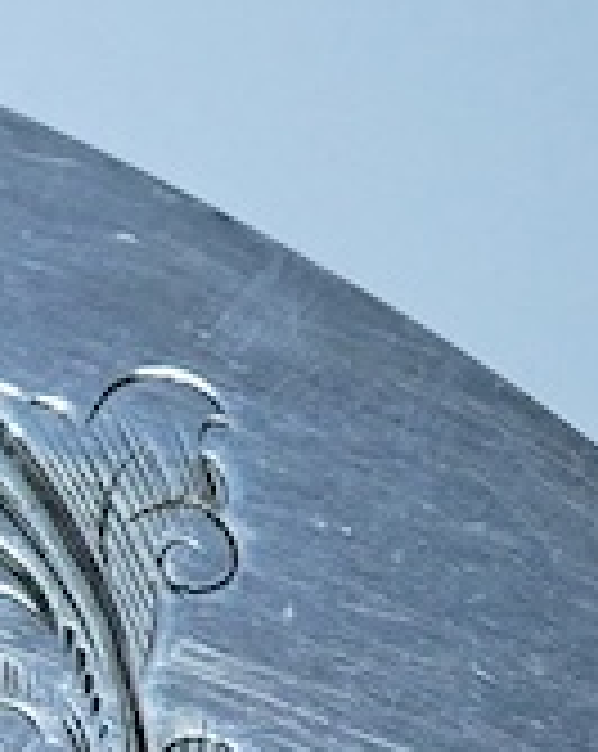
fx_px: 6322
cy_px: 590
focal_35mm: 285
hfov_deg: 5.2
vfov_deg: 6.8
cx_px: -933
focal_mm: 30
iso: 3200
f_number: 4.5
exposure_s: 1/1250
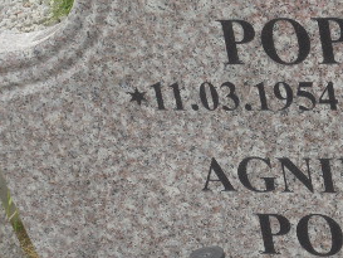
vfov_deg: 8.7
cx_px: 344
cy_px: 137
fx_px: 1695
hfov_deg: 11.4
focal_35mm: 171
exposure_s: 1/200
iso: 100
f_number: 6.1
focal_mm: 13.1
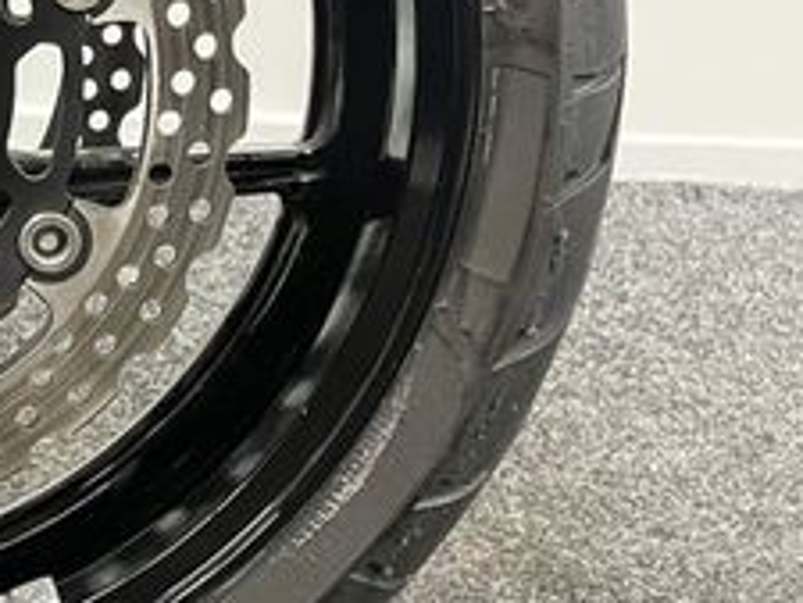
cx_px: -250
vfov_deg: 19.4
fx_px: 1718
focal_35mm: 74
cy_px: 11
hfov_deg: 23.2
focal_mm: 5.1
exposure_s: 1/33
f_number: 1.6
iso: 400
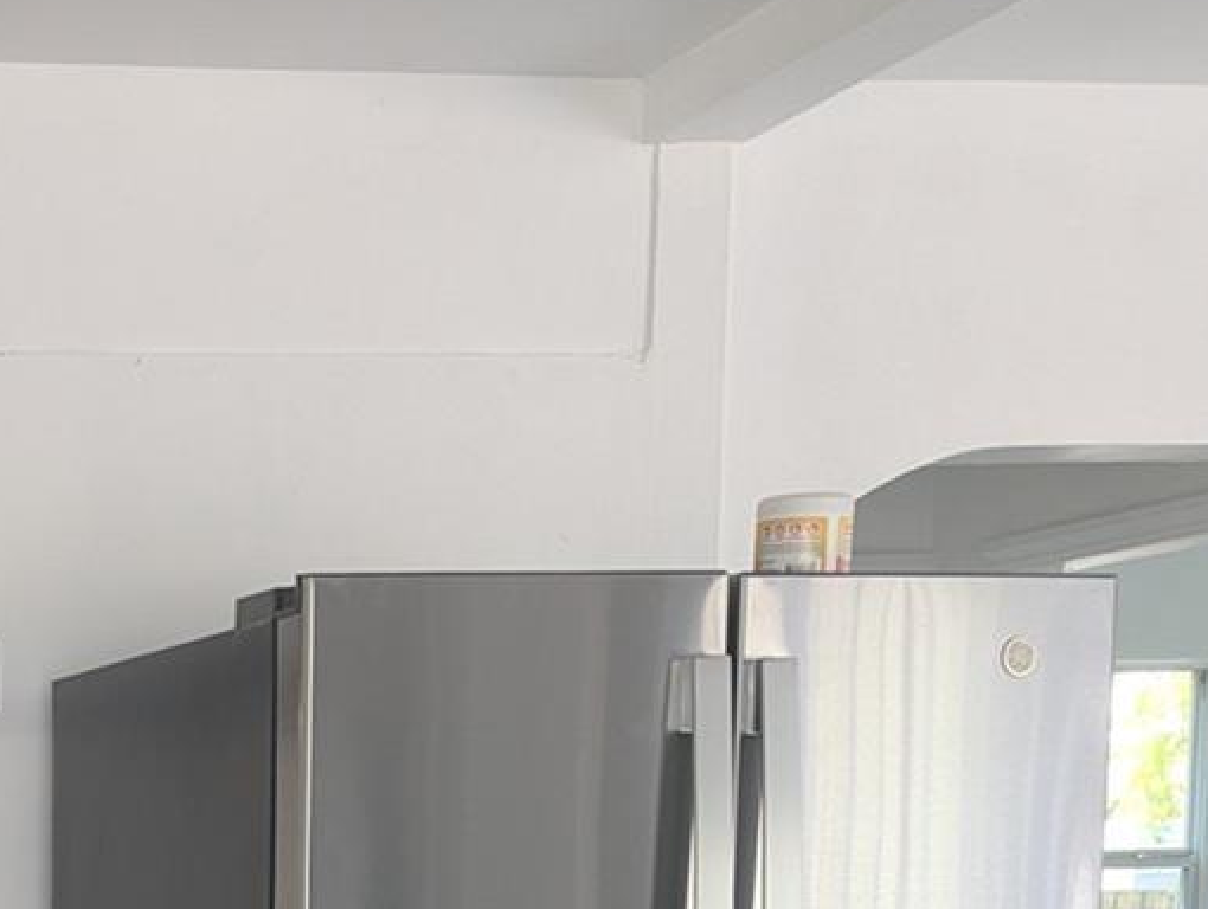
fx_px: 2621
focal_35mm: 75
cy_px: 1195
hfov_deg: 23.6
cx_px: -249
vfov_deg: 18.3
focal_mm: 6.81
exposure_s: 1/42.8
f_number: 1.85
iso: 89
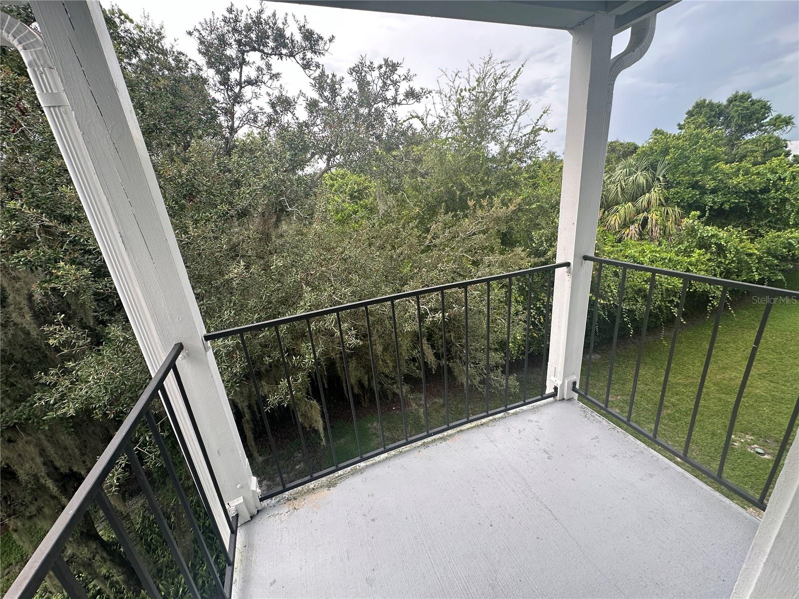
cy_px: 300
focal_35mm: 14
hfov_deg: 102.1
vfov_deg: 85.7
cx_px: 400
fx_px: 323
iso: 40
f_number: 2.2
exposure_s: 1/99
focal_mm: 2.22
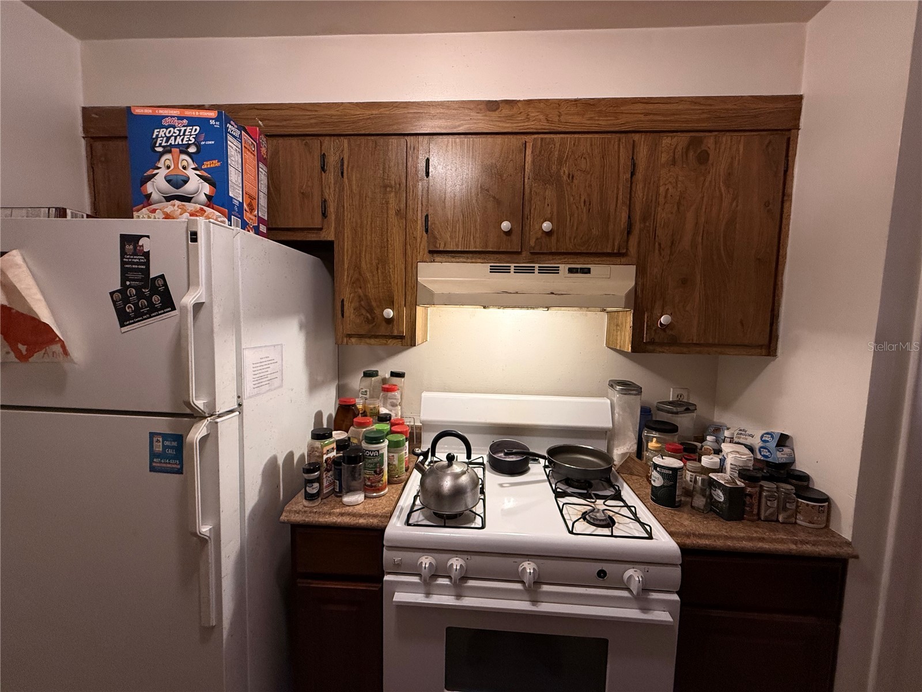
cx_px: 461
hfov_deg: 102.1
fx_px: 373
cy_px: 346
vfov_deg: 85.7
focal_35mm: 14
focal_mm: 2.22
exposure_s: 1/120
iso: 320
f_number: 2.2
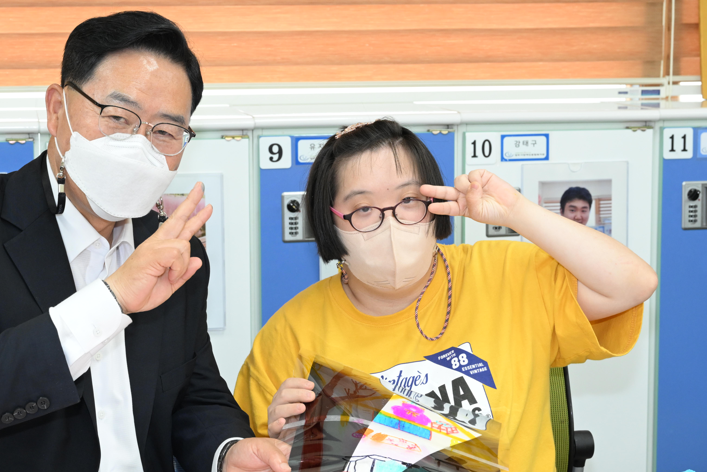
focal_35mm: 84
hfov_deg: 24.2
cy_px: 241
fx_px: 1650
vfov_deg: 16.3
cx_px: 289
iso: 1600
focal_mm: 53
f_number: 8
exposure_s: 1/60
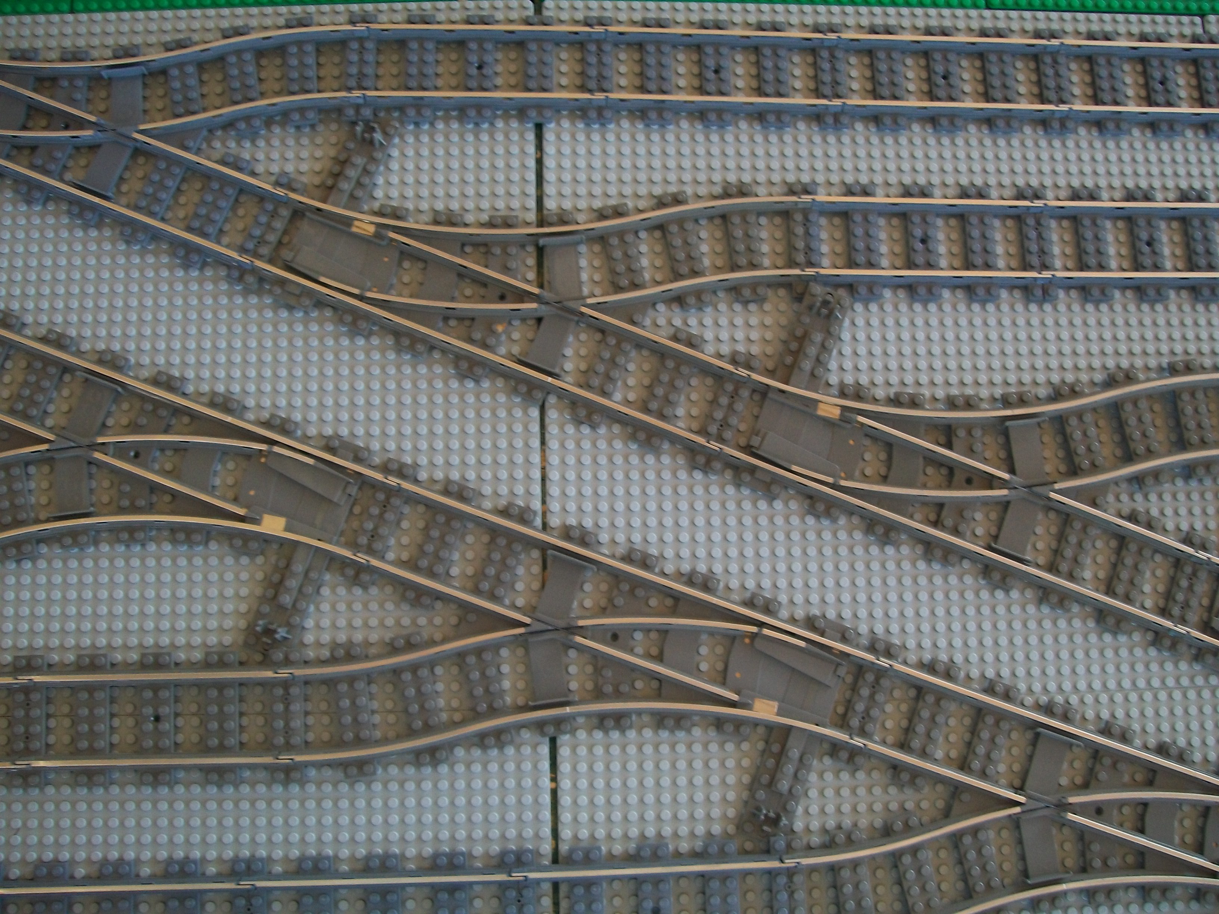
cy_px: 457
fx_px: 1268
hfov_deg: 51.4
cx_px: 610
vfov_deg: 39.7
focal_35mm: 36
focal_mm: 6
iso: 80
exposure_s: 1/60
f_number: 2.7
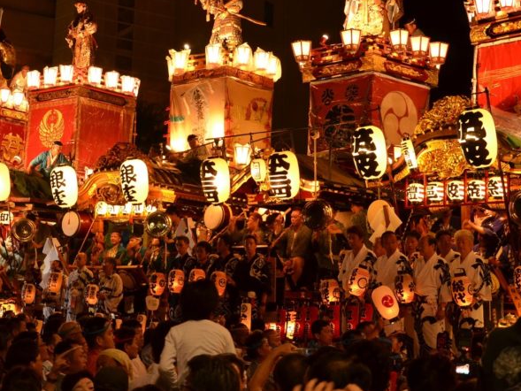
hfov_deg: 25.9
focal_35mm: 75
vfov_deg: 19.5
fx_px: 1129
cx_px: 212
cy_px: 108
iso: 1250
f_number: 5
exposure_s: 1/40
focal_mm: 30
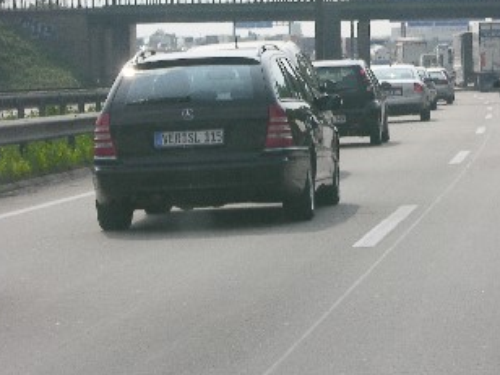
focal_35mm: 229
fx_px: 3308
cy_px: 60
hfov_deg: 8.6
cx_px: 431
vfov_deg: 6.5
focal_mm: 29.5
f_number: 7.5
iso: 50
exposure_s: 1/228
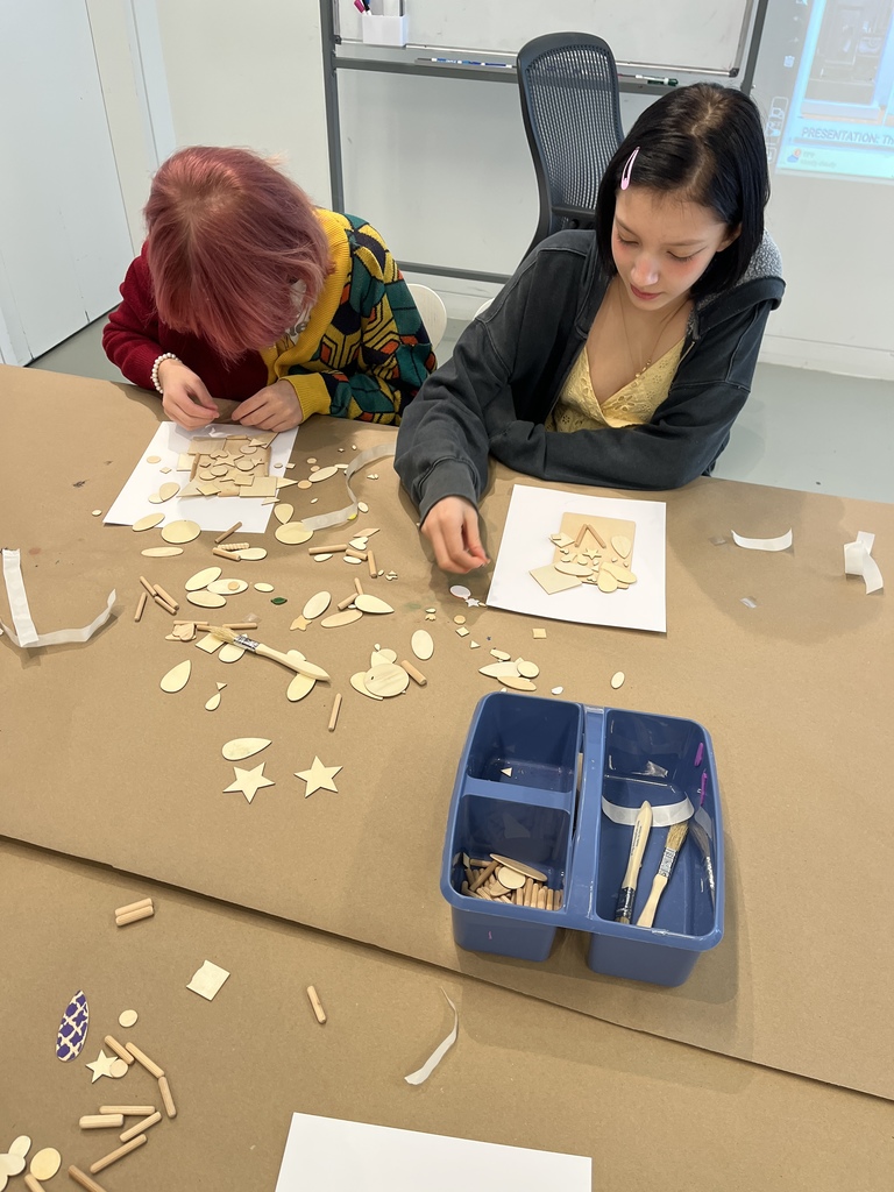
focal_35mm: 26
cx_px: 447
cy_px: 596
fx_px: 895
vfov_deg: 67.3
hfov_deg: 53.1
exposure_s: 1/120
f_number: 1.6
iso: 100
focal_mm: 5.1
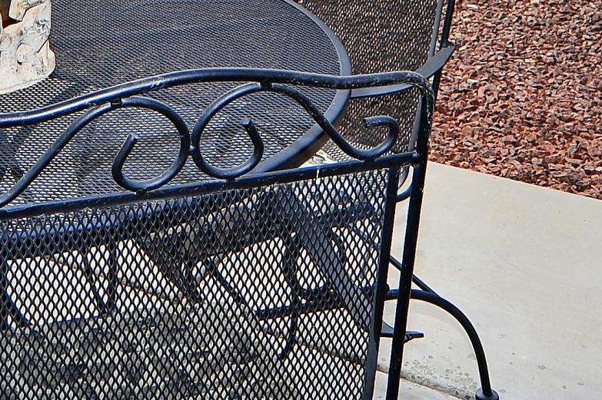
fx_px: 1153
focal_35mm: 69
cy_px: -363
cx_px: 95
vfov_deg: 16.0
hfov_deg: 28.4
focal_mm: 18
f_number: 8
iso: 320
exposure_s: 1/320
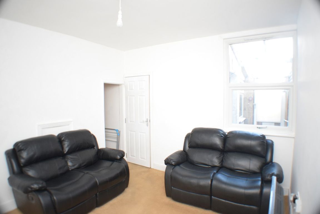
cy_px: 107
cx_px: 160
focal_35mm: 27
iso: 2000
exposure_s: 1/60
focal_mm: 18
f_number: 3.5
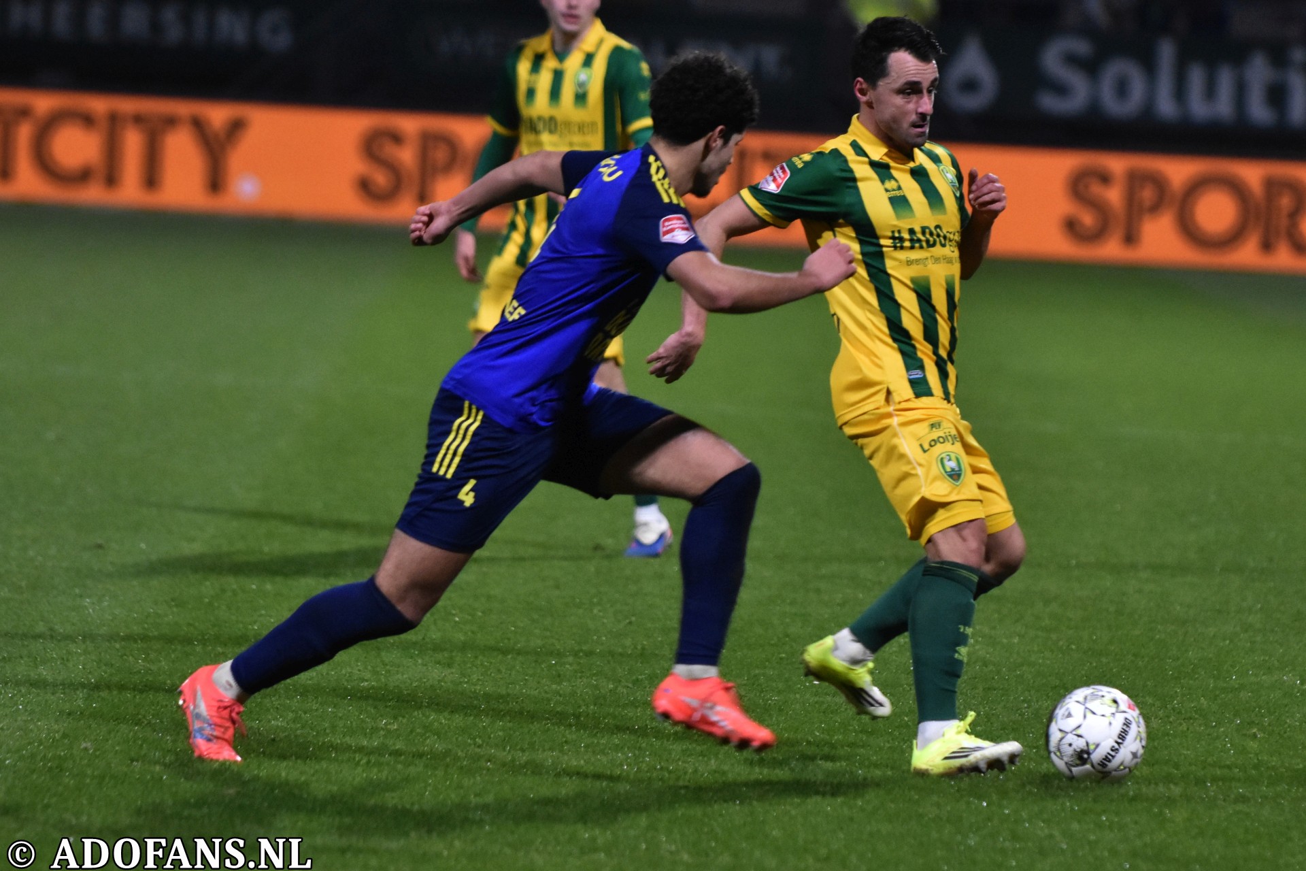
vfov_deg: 5.2
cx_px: 653
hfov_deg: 7.8
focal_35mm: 262
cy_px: 436
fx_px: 9522
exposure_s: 1/800
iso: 2500
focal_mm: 175
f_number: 2.8
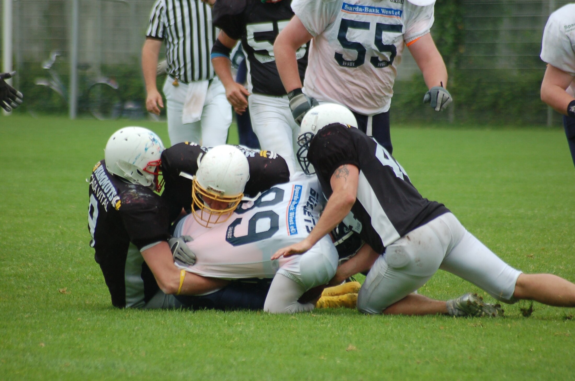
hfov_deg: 5.1
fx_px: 6457
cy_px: 190
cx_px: 288
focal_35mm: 405
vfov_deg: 3.4
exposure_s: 1/800
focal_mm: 270
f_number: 5.6
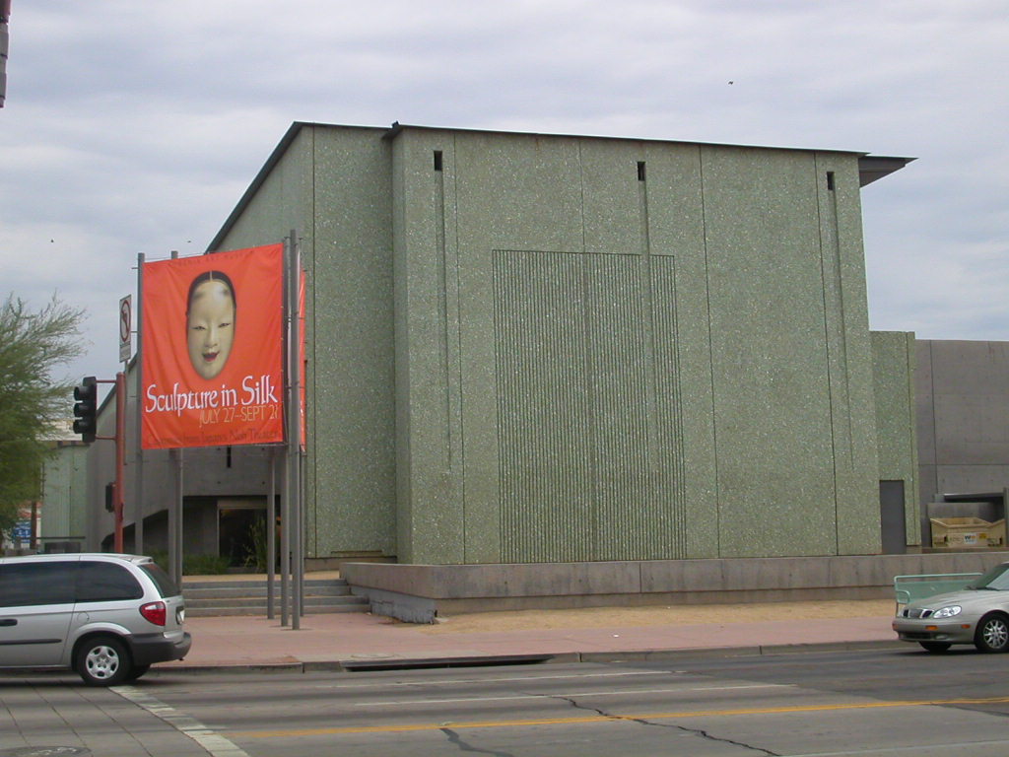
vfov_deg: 25.2
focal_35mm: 58
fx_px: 1691
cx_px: 504
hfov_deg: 33.2
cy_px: 378
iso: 100
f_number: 3.4
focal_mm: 8.9
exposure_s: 1/729
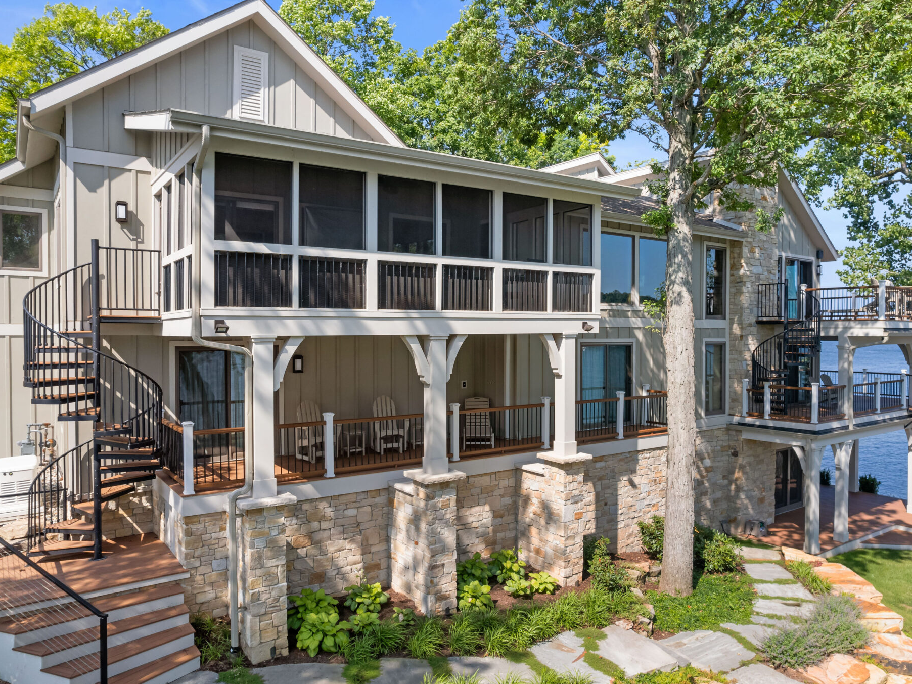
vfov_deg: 56.8
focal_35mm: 24
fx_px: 632
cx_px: 499
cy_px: 344
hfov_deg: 71.4
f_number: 2.8
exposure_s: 1/1000
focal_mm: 8.38
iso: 110
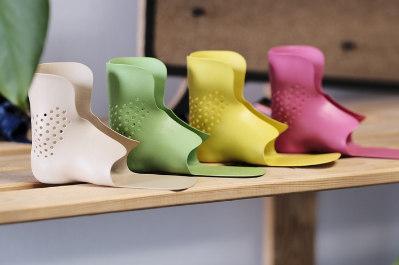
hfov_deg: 13.4
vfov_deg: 9.0
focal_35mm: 153
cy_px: 115
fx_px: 1695
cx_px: 211
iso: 320
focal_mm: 90
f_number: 2.8
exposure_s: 1/80
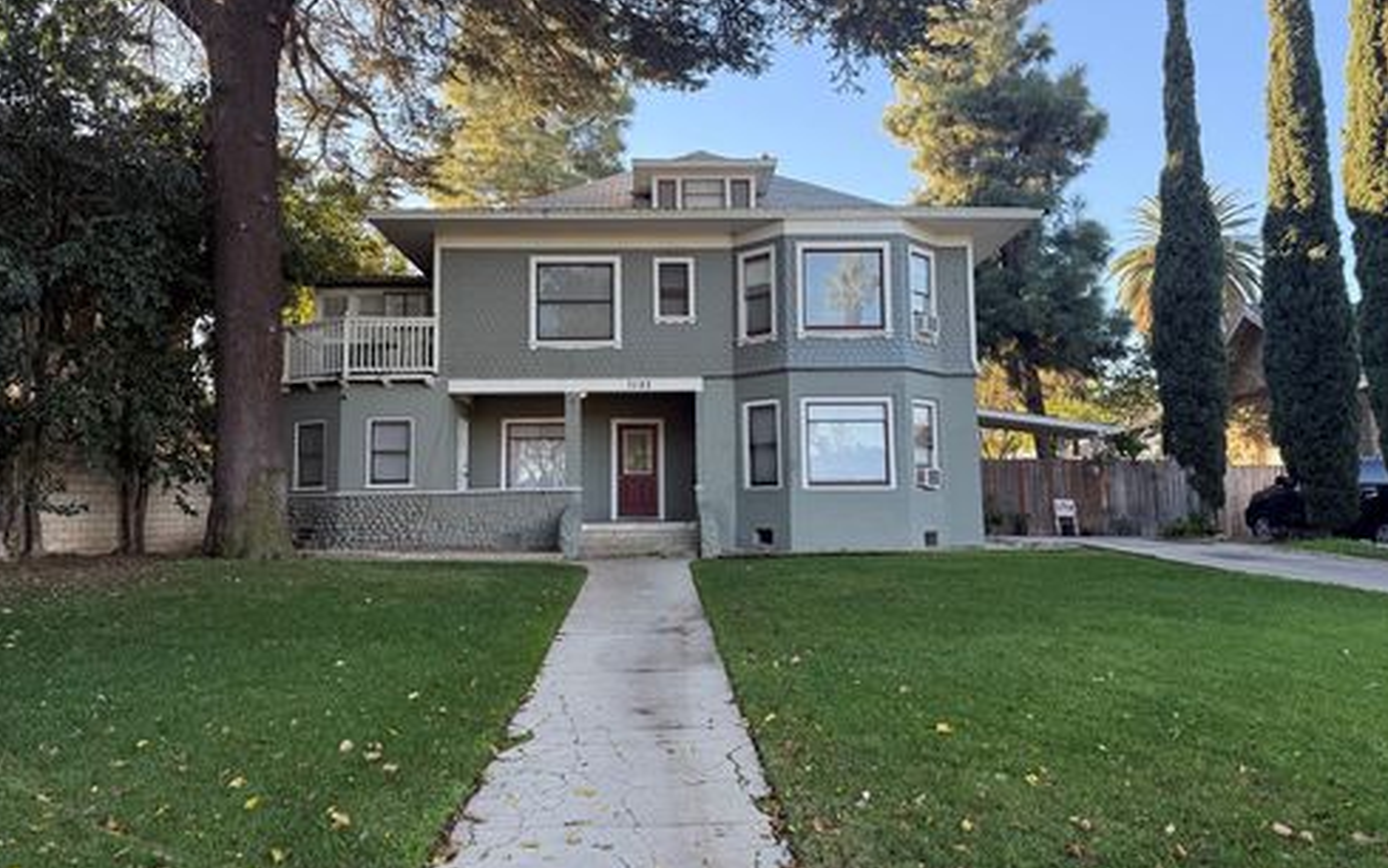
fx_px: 984
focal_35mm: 26
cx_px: 684
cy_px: 410
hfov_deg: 70.4
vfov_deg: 47.6
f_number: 1.78
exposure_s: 1/360
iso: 100
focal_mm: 6.76
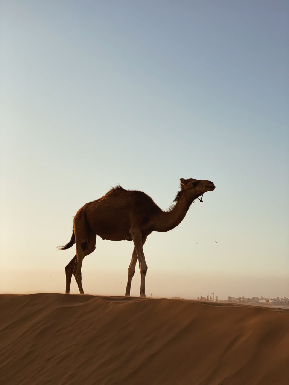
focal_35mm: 52
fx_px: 579
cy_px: 192
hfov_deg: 28.0
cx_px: 144
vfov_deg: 36.8
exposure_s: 1/905
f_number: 2
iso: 20
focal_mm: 6
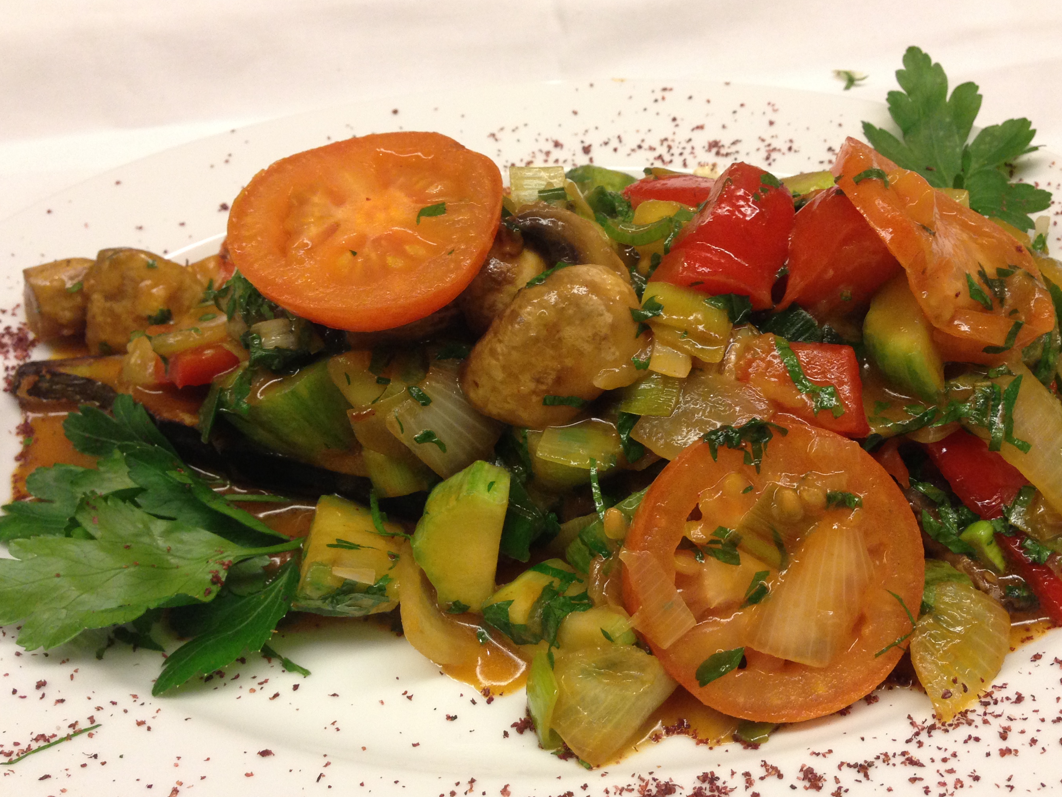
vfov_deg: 35.9
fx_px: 1227
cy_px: 436
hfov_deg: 46.7
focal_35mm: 40
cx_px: 604
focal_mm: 4.13
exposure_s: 1/20
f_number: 2.4
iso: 200
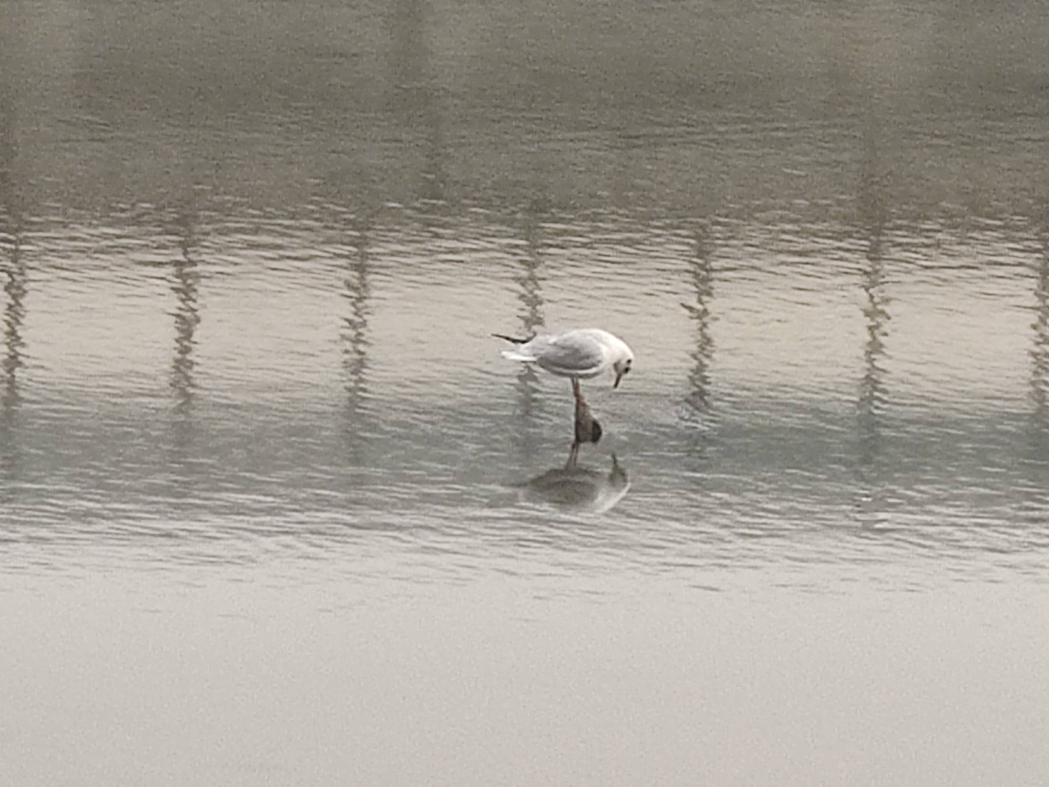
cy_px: 323
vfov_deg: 12.4
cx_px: 498
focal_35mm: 119
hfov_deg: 16.6
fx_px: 3606
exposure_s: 1/235
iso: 100
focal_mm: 6.95
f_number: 2.44
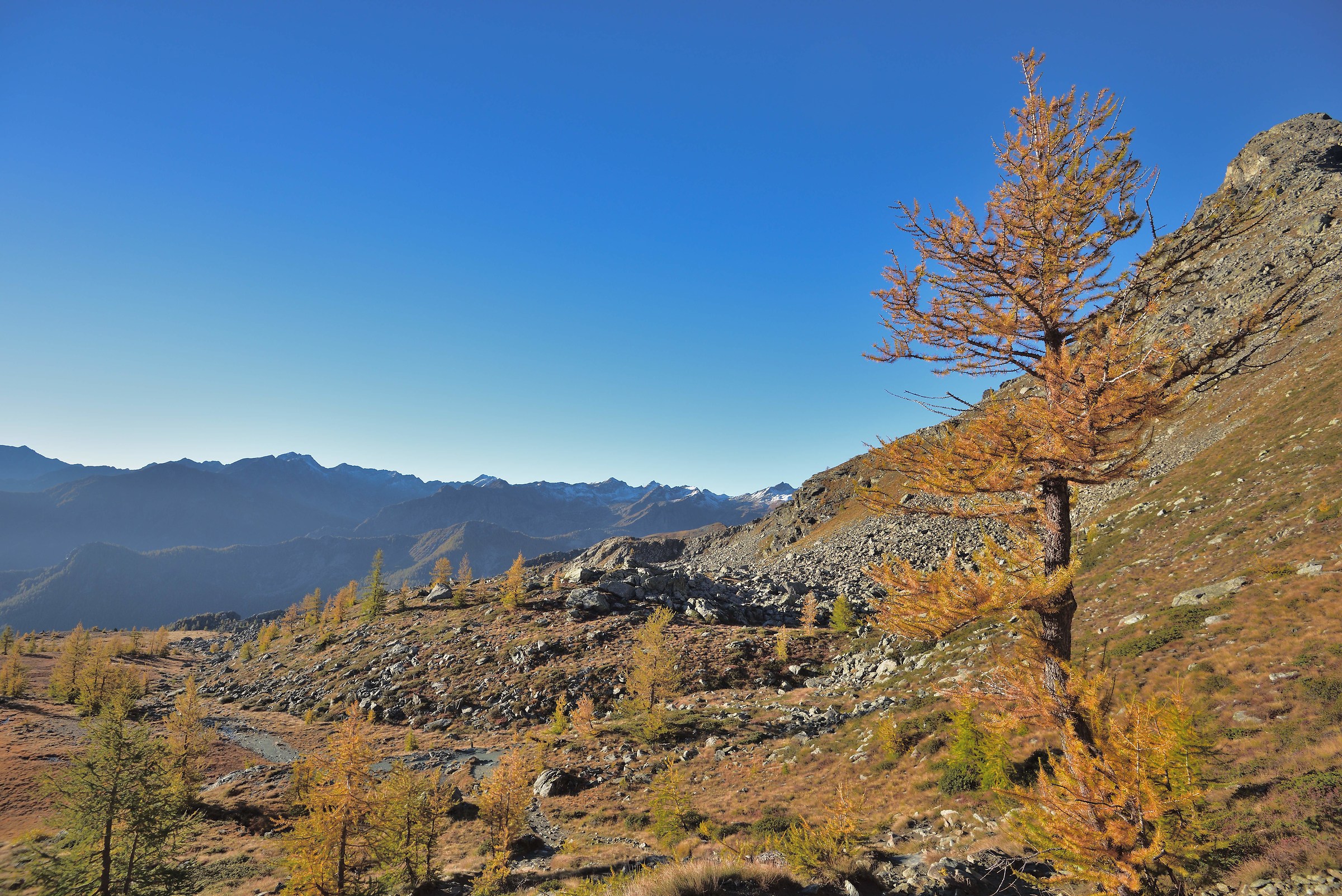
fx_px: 597
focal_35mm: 16
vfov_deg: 73.8
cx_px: 671
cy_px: 448
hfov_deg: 96.7
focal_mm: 16
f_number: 7.1
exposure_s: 1/125
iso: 100
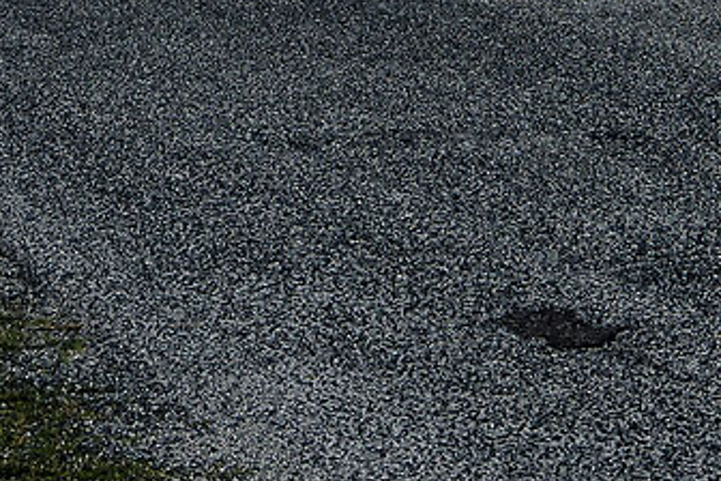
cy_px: -1113
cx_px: 116
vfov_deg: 5.0
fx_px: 5092
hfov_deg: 8.1
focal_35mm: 254
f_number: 6.3
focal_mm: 35.6
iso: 100
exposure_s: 1/100
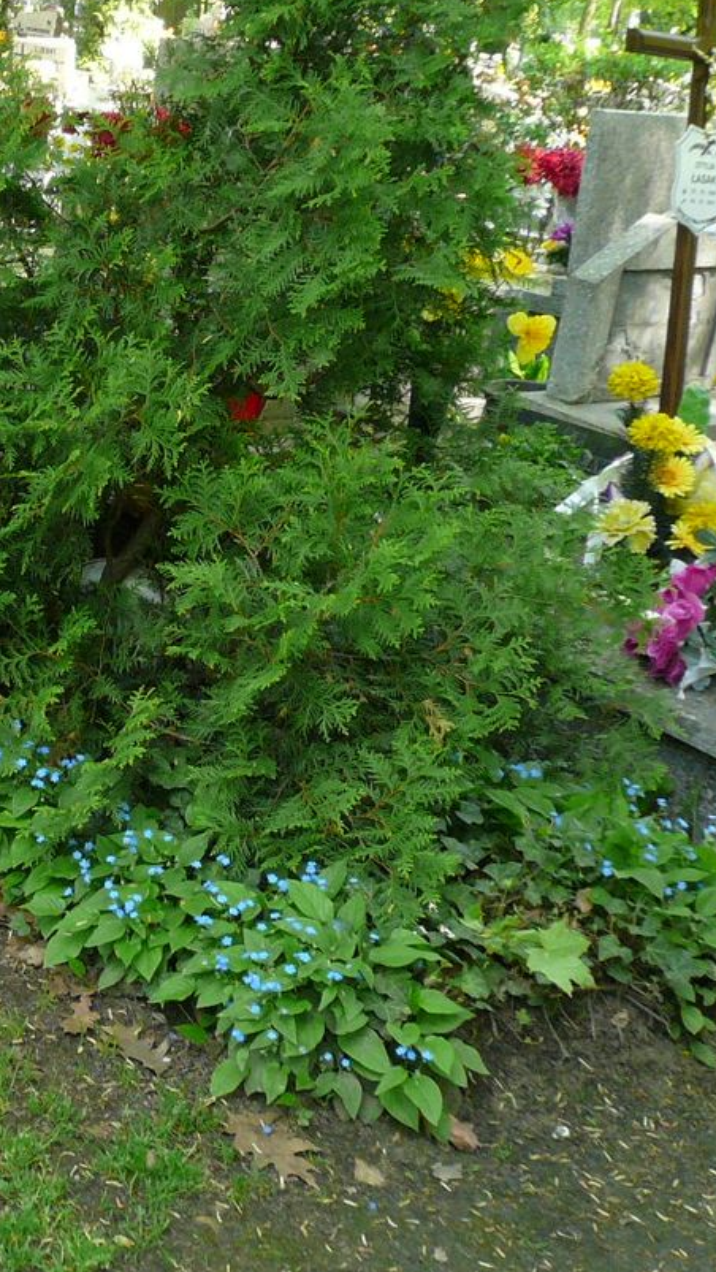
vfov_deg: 36.5
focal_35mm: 57
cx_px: -131
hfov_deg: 19.9
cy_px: 541
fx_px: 1923
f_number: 2.8
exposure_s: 1/80
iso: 100
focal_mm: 4.6
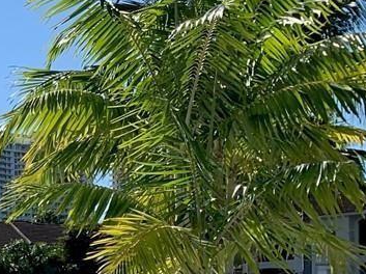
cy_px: 382
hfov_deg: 13.7
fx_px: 1246
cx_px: -409
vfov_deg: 12.1
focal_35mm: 118
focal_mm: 4.25
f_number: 1.8
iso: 25
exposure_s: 1/3401
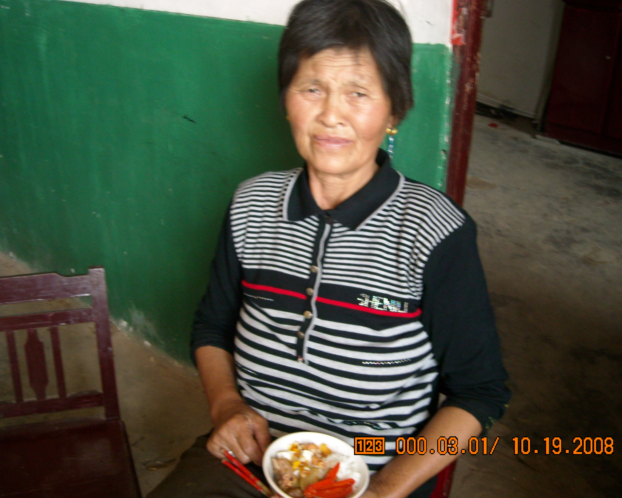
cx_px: 306
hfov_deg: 49.1
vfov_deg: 40.1
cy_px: 246
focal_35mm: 37
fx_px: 681
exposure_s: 1/60
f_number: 2.8
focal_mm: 5.7
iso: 208
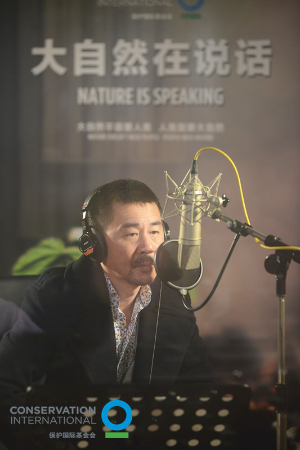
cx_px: 150
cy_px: 225
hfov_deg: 11.0
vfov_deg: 16.4
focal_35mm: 125
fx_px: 1563
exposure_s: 1/40
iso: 1600
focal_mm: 125
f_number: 2.8
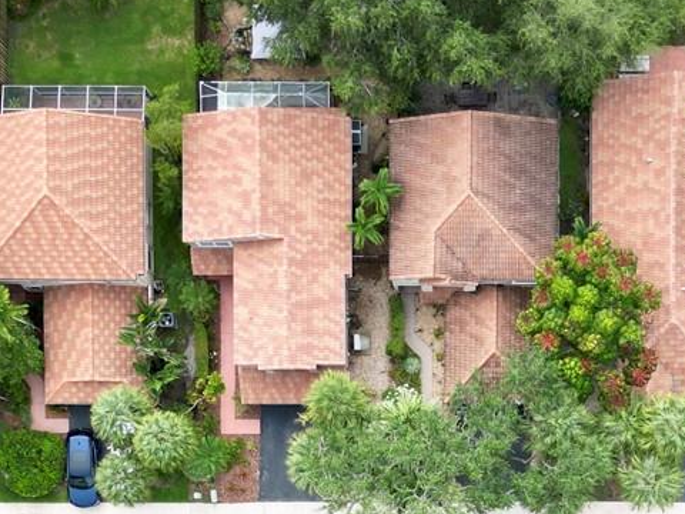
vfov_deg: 18.0
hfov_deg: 24.3
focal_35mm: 80
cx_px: 455
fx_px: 1583
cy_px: 507
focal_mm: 6.72
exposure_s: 1/350
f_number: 1.7
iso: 100
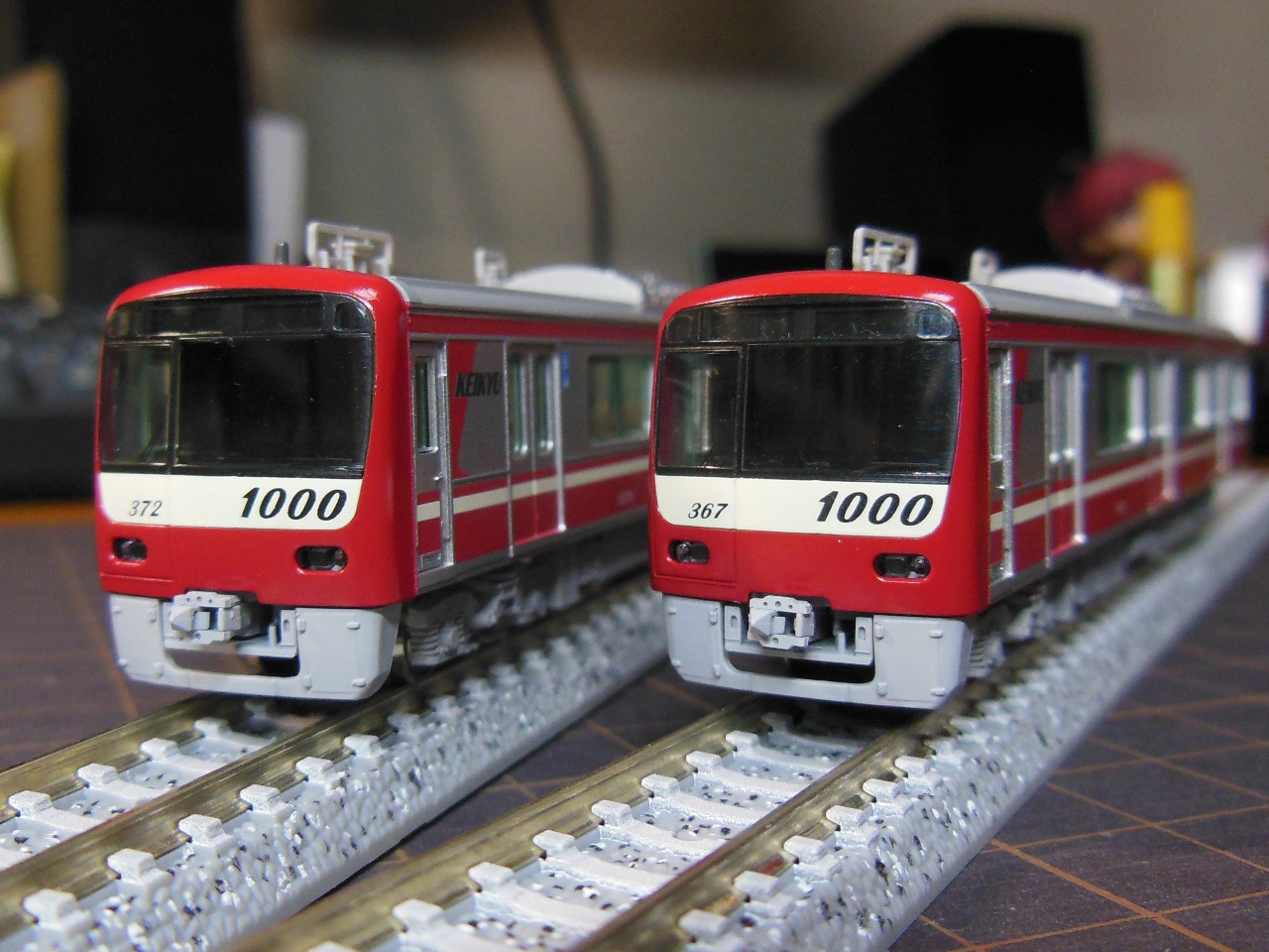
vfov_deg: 48.2
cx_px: 634
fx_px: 1063
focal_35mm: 29
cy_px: 476
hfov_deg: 61.7
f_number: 3.7
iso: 400
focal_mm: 5.2
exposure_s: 1/25
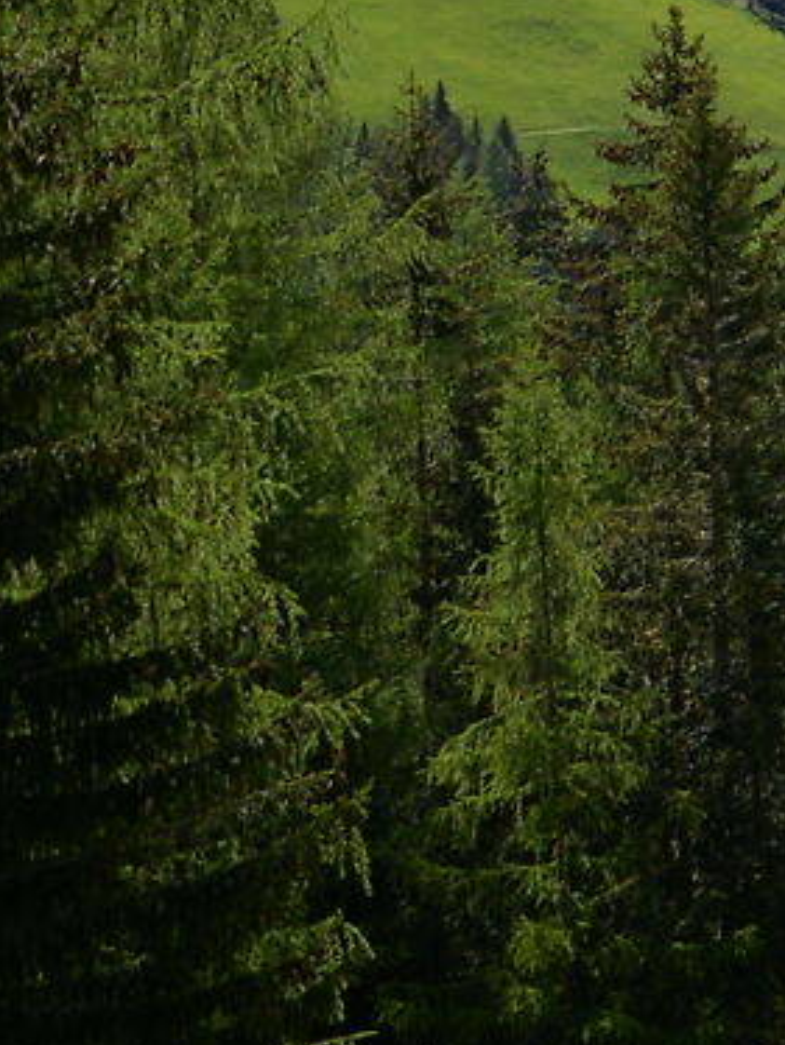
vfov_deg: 13.3
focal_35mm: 148
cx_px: 3031
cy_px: 416
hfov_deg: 7.5
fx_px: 4470
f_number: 2.8
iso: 100
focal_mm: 24
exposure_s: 1/3200
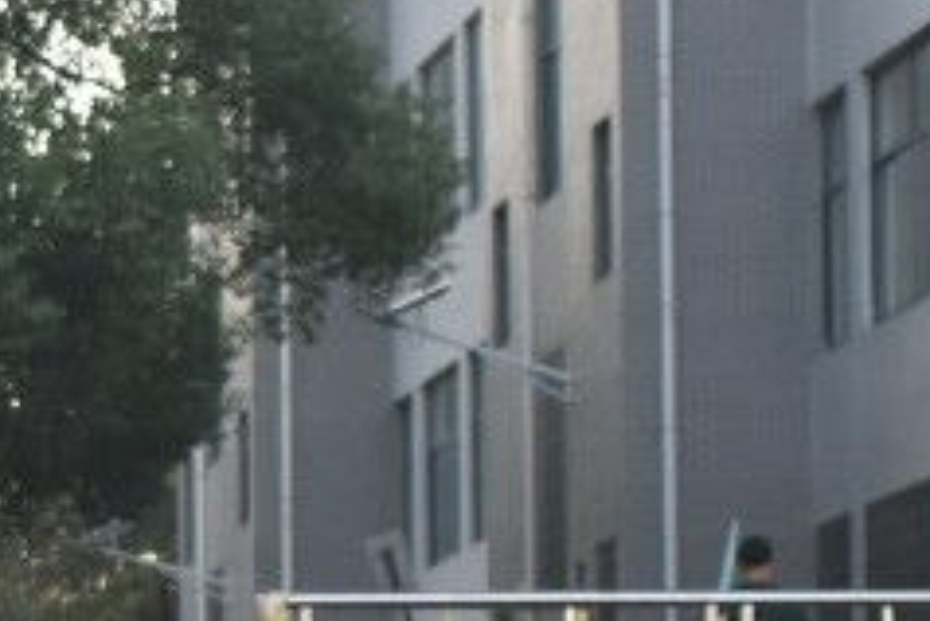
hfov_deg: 7.7
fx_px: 6772
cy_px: 1275
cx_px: -344
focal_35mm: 262
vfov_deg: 5.1
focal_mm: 26
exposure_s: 1/1000
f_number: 4
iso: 640
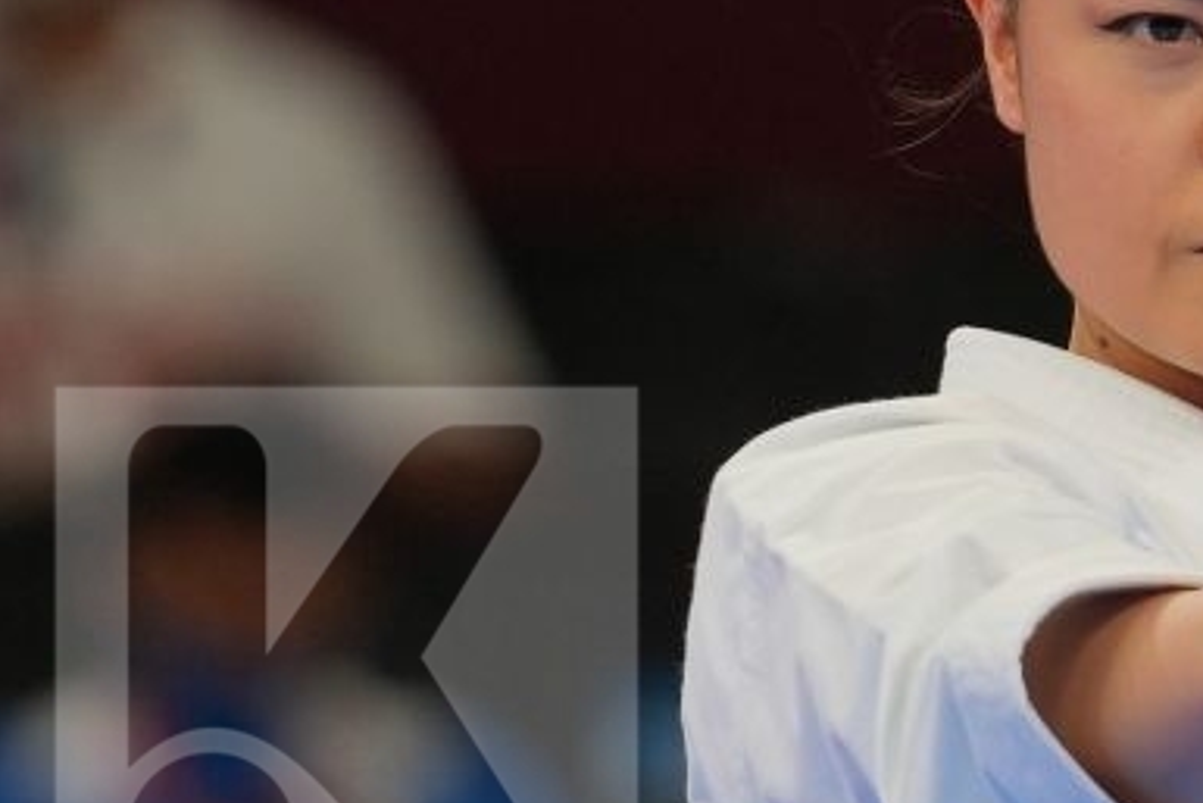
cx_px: 1406
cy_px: 672
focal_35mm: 1403
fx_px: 46899
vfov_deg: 1.0
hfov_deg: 1.5
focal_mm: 200
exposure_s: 1/500
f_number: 2.8
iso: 250
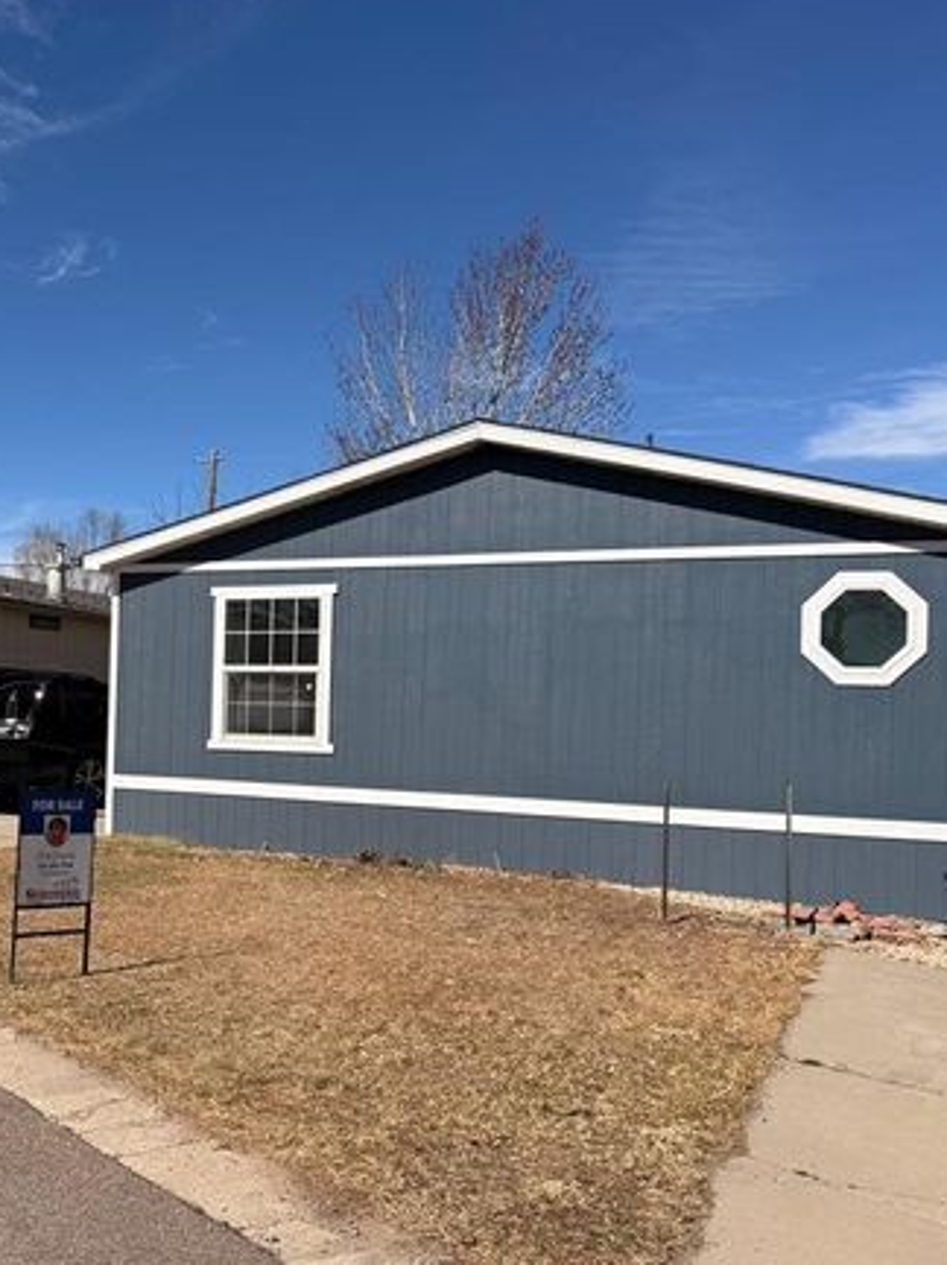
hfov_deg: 37.7
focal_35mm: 37
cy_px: 697
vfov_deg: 50.1
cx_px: 246
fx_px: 1352
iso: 80
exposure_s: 1/6711
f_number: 1.78
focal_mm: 6.76
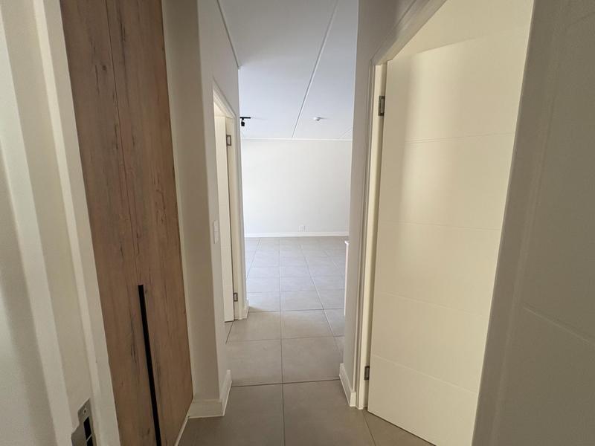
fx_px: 241
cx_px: 298
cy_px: 223
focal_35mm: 14
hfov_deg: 102.1
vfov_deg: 85.7
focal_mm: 2.22
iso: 100
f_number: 2.2
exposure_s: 1/99
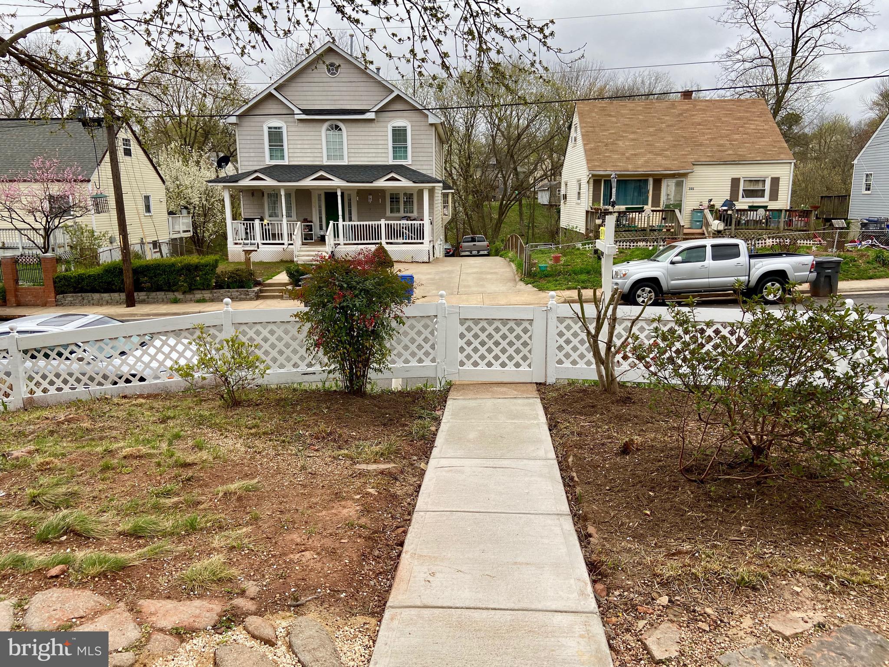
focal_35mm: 26
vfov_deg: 53.1
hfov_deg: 67.3
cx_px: 444
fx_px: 668
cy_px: 334
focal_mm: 4.25
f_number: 1.8
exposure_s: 1/585
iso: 32
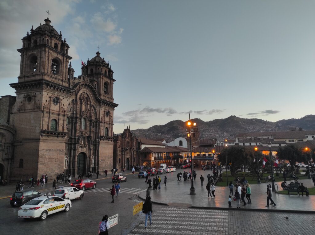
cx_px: 158
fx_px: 227
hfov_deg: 69.4
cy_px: 118
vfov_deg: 54.8
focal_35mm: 25
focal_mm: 5.43
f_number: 1.89
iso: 102
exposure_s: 1/120
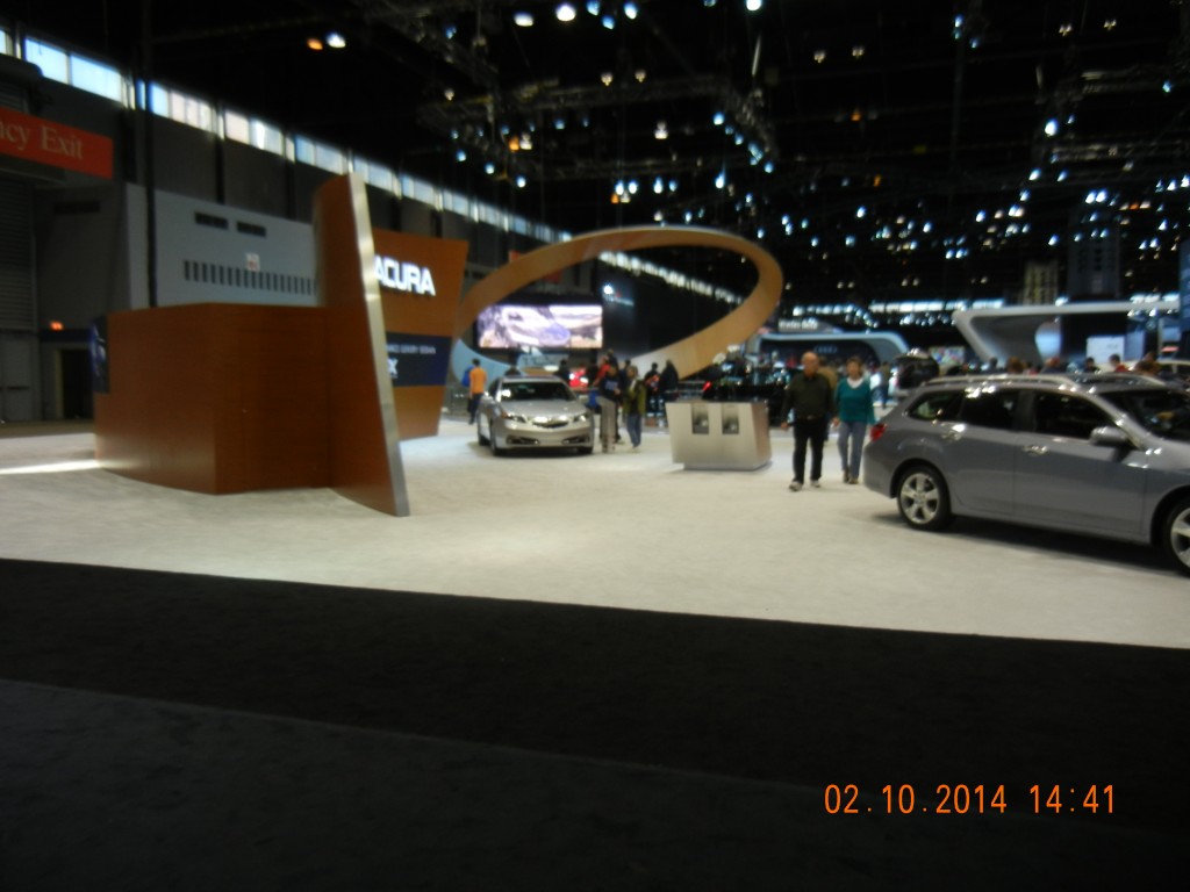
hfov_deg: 60.0
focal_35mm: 30
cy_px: 446
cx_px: 595
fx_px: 1031
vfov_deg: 46.8
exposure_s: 1/51.7
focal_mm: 5.4
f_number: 3.5
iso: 160
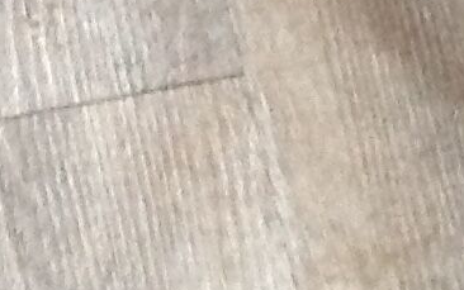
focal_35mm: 262
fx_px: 3314
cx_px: 847
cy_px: 377
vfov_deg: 5.0
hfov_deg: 7.7
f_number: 2.4
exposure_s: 1/15
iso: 320
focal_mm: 4.28
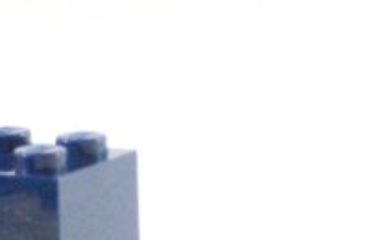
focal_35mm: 547
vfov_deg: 2.4
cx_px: -417
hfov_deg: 3.8
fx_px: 5724
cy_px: 37
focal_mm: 17.5
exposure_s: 1/60
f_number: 3.6
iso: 400
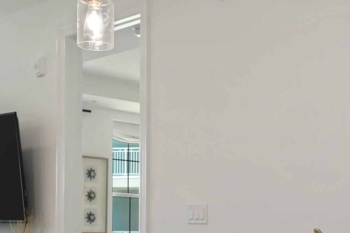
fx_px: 670
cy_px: 245
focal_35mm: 69
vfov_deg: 19.0
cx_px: 273
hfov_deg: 28.7
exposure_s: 1/30
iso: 200
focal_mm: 30
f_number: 9
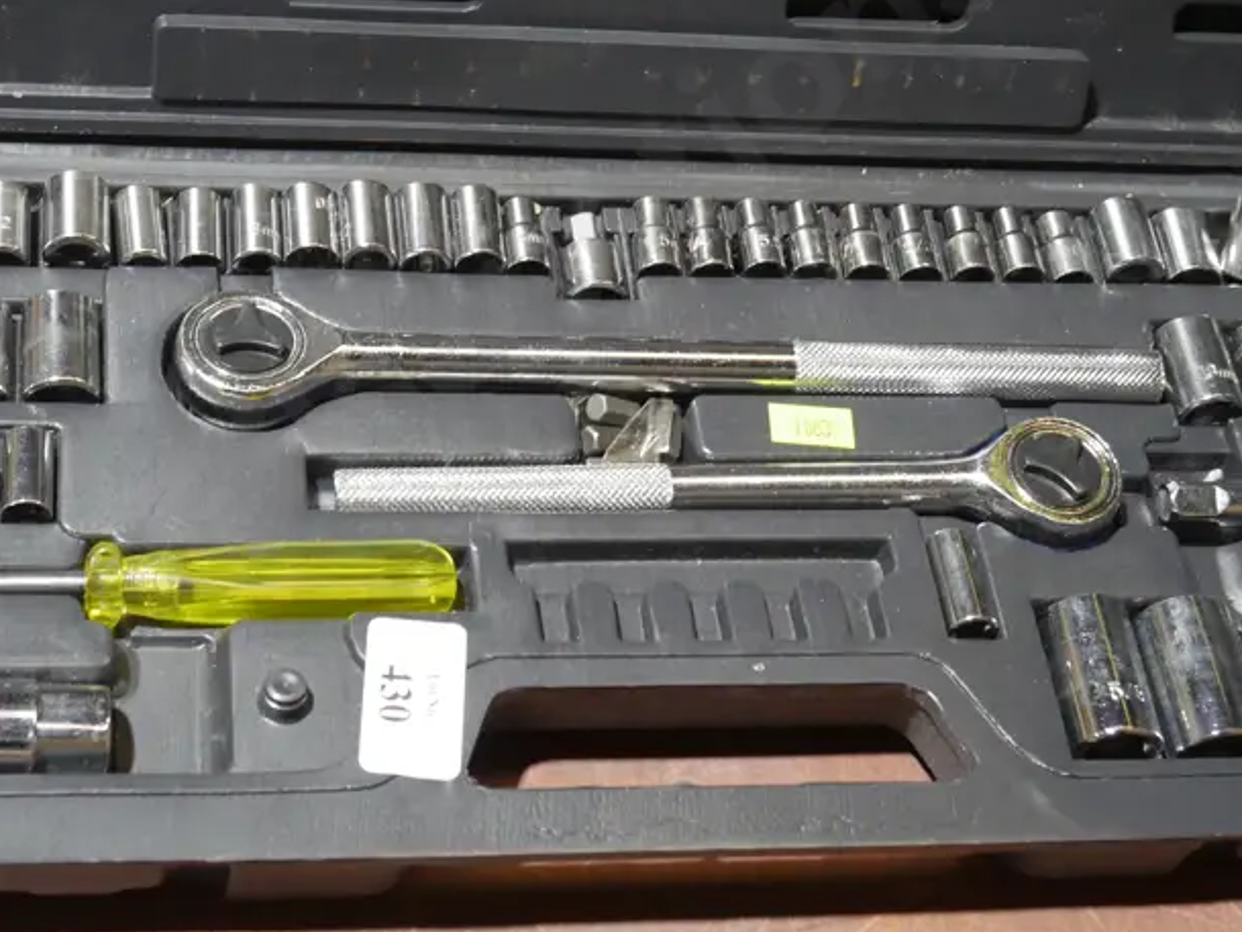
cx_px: 551
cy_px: 270
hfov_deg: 26.3
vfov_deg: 19.8
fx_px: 2656
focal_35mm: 74
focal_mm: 22
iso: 1250
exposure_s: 1/60
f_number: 4.7
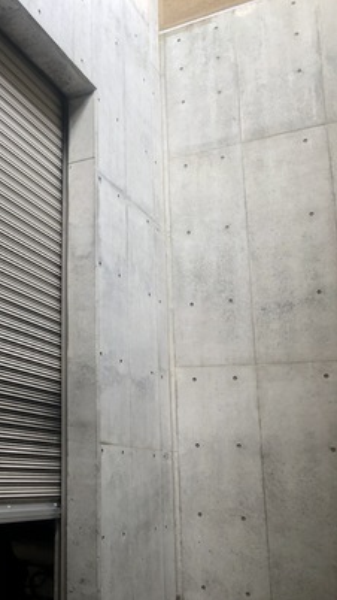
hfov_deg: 26.7
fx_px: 652
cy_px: 299
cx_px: -33
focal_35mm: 41
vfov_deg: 49.4
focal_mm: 4
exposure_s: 1/120
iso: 32
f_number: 1.8
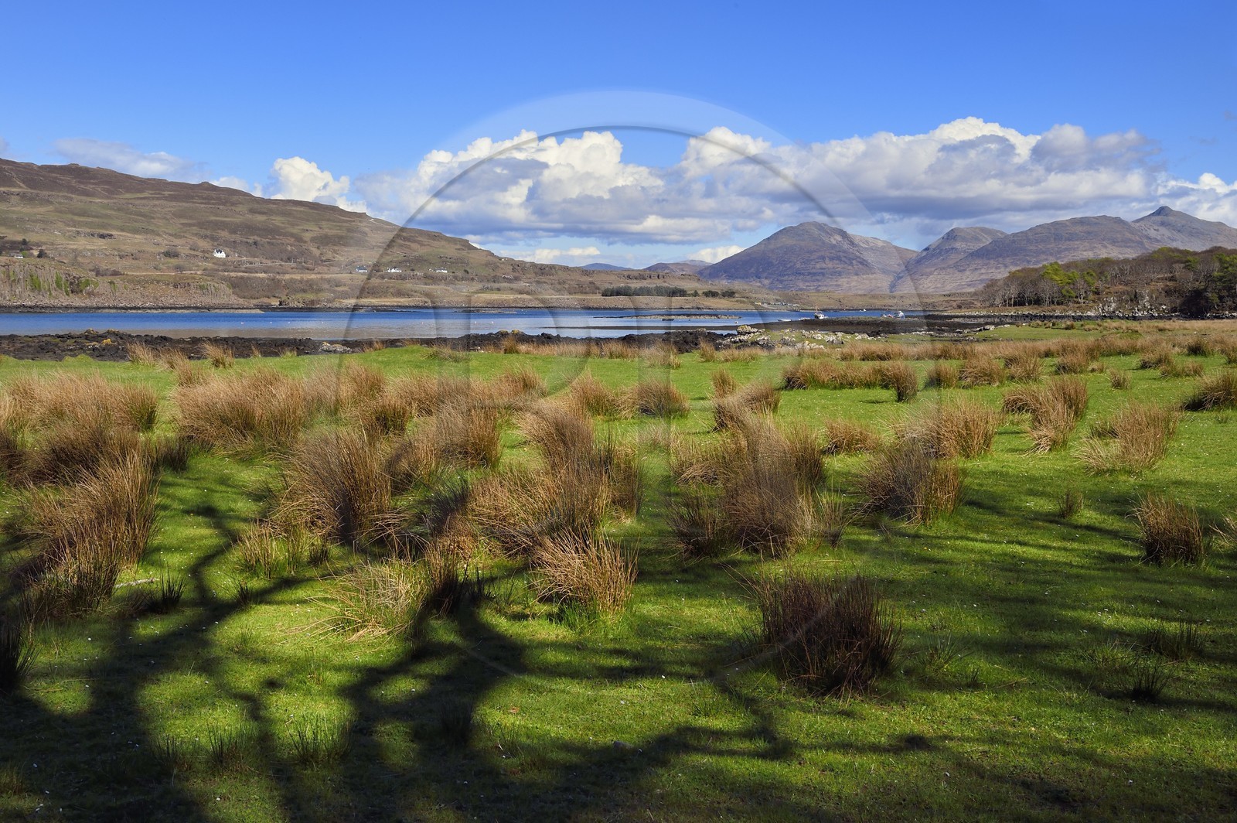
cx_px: 618
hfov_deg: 44.5
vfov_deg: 30.5
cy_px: 412
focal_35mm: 44
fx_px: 1511
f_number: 18
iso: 200
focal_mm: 44
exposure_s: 1/160
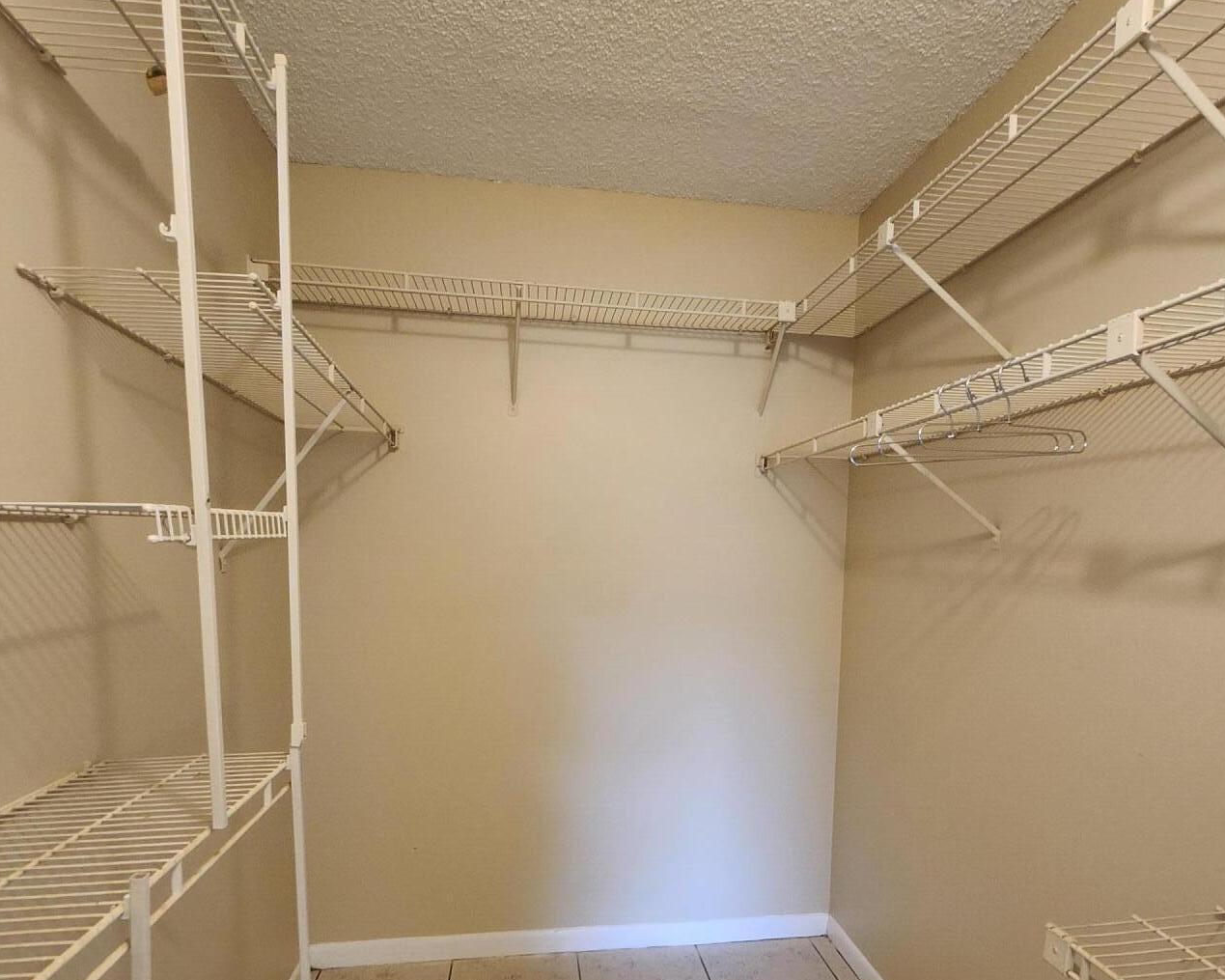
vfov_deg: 66.6
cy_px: 639
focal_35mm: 20
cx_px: 645
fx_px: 725
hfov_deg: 80.3
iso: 400
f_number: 2.2
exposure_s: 1/30
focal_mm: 1.74
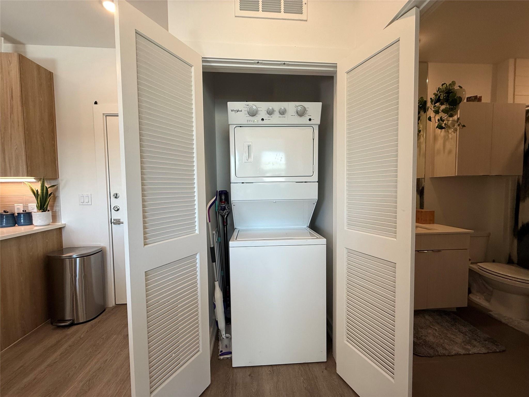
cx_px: 264
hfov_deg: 102.1
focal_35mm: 14
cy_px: 198
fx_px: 214
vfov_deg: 85.7
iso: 125
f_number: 2.2
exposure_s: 1/120
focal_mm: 2.22
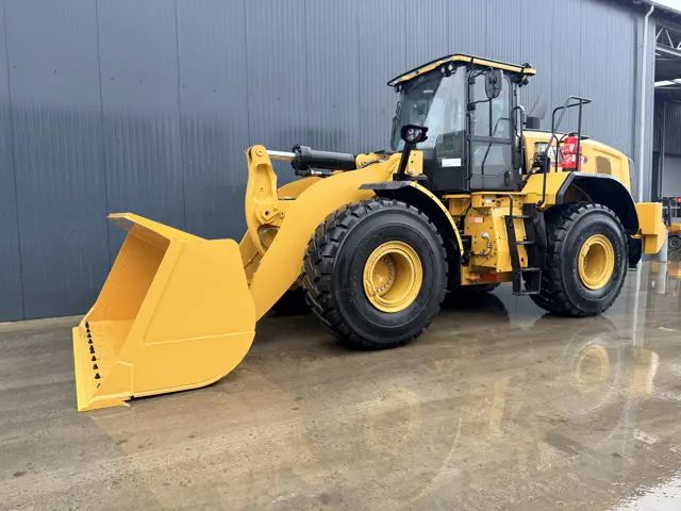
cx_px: 340
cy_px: 256
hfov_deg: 71.6
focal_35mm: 24
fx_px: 472
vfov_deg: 56.8
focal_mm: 6.76
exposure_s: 1/145
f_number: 1.78
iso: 64
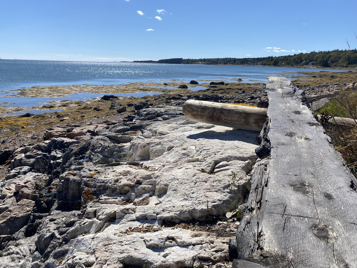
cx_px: 178
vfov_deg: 53.1
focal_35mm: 26
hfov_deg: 67.3
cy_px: 134
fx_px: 268
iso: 32
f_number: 1.8
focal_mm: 4.25
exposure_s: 1/5025
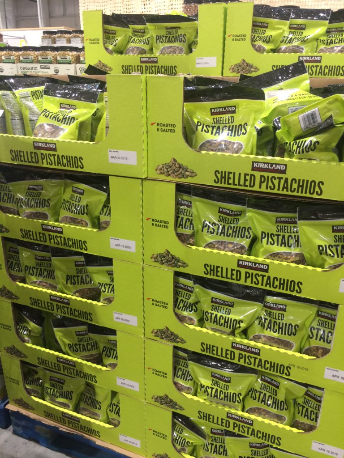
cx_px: 172
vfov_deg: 61.7
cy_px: 229
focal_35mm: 29
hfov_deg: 48.2
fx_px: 384
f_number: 2.2
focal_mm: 4.15
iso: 125
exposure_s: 1/30
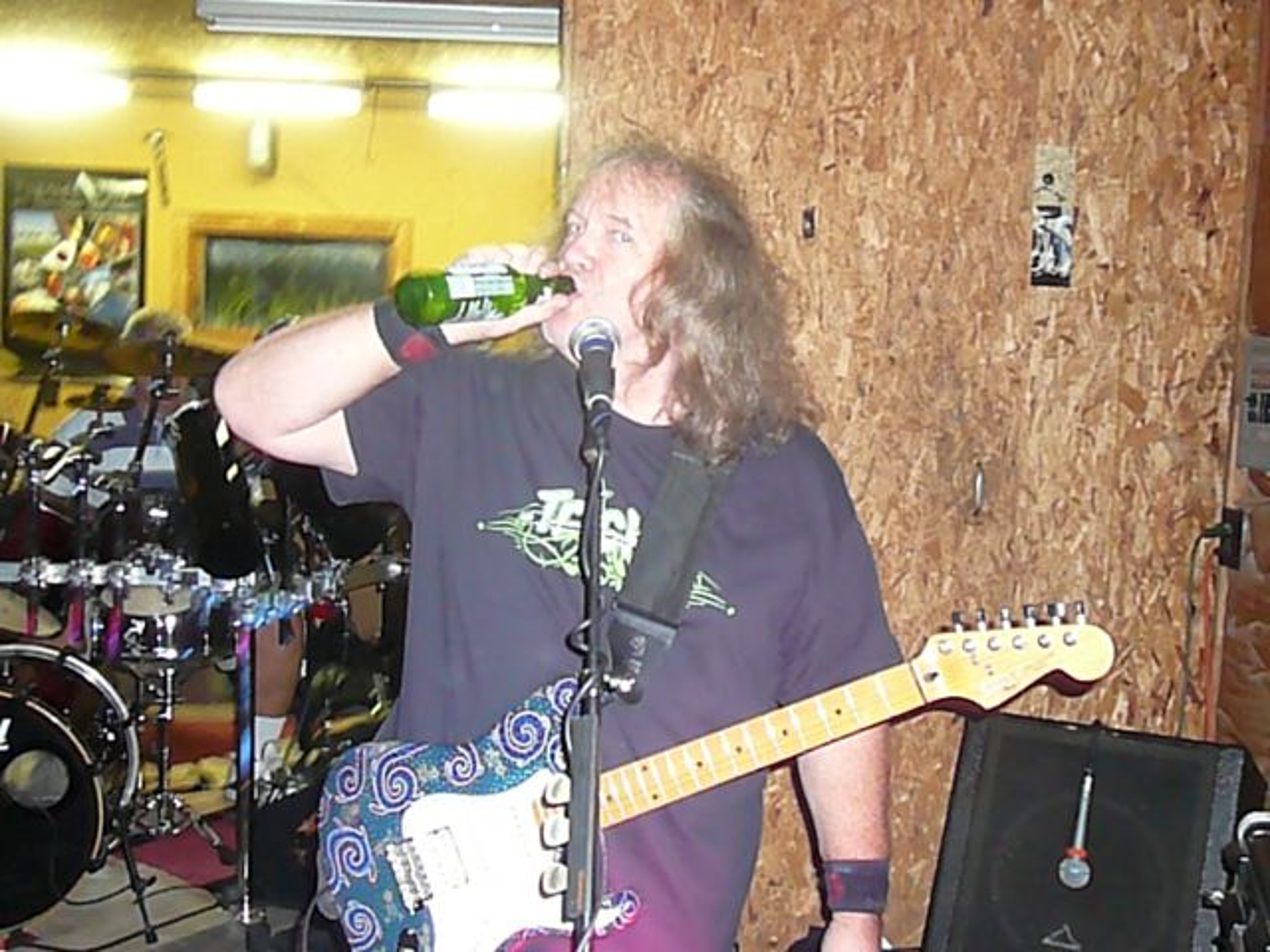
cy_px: 476
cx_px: 635
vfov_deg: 35.1
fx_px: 1504
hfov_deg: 45.8
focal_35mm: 41
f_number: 3.1
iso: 800
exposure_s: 1/30
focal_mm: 6.1
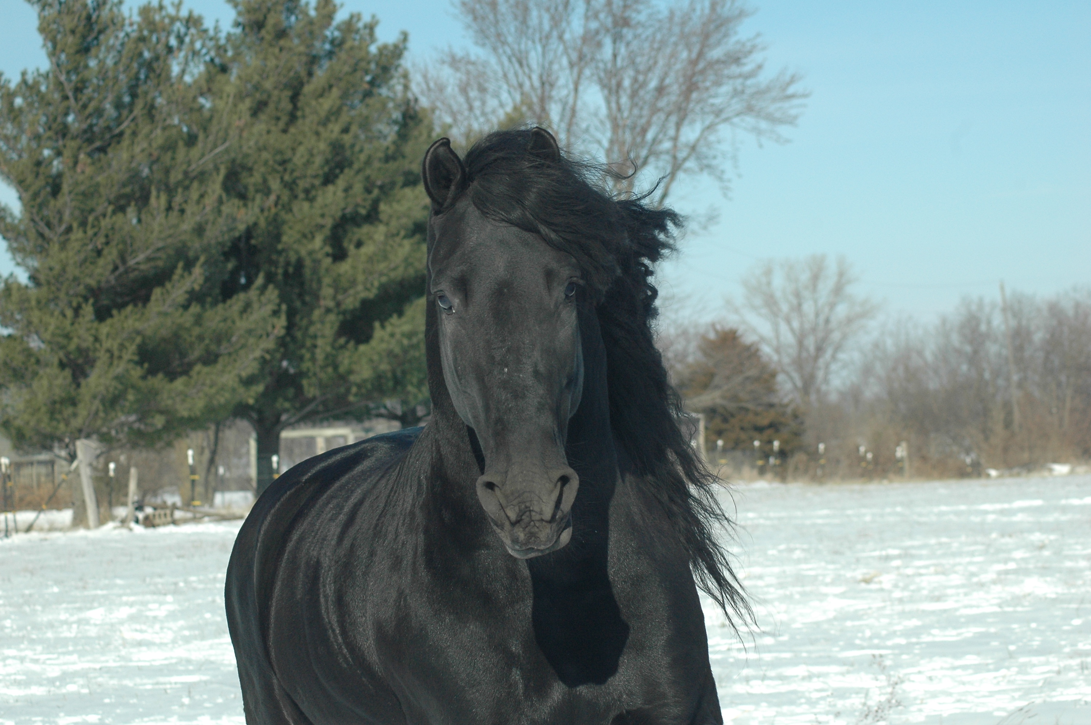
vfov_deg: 11.7
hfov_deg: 17.5
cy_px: 362
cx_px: 546
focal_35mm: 117
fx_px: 3543
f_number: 7.1
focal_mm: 78
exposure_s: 1/400
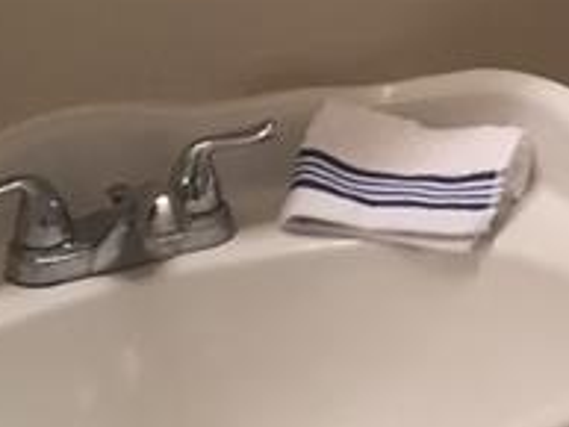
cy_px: -186
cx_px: 876
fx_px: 2533
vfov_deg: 9.4
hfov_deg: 12.2
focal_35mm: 154
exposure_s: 1/30
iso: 64
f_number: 2.2
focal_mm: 4.15
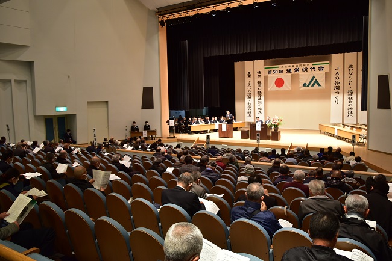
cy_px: 130
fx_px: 343
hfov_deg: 59.5
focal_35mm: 32
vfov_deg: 41.8
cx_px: 196
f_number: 3.8
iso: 720
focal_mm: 21
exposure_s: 1/30
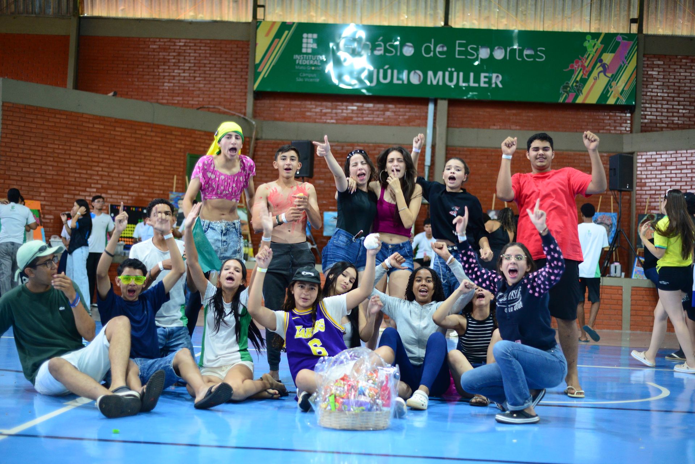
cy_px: 232
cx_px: 348
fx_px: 966
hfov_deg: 39.6
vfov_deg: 27.0
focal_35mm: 50
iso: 2500
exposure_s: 1/160
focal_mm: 50
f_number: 2.2
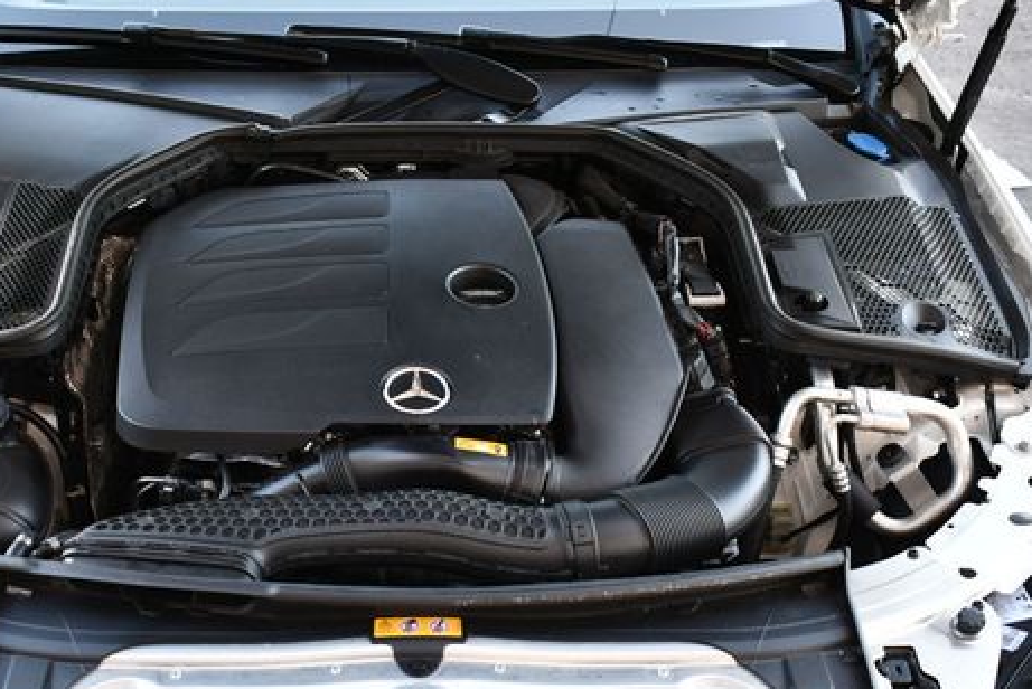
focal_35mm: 50
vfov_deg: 26.9
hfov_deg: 39.4
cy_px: 443
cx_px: 405
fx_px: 1434
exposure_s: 1/250
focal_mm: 18
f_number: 3.5
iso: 640
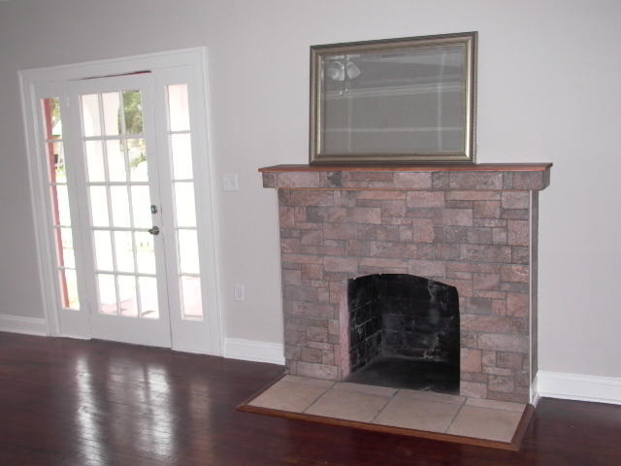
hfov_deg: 49.0
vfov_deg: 37.7
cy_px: 233
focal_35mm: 38
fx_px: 682
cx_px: 310
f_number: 2.13
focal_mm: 8.19
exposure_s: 1/64.2
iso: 100
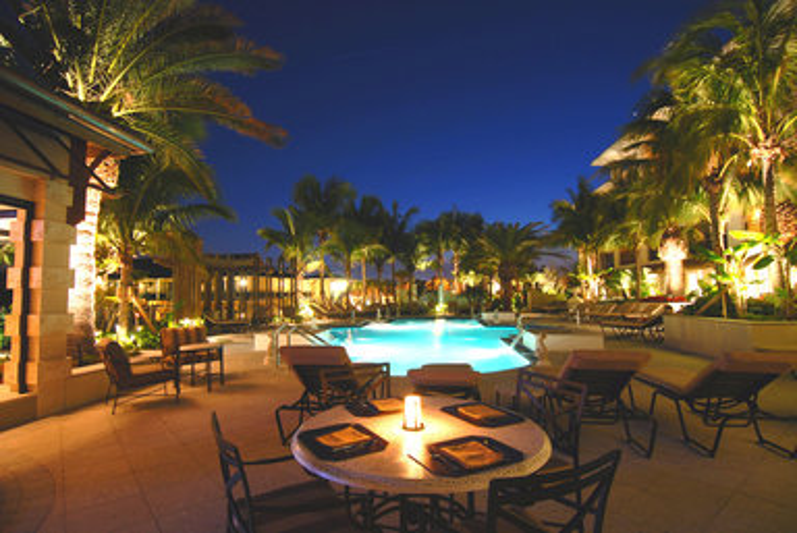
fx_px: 399
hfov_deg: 89.9
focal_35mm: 18
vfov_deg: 67.5
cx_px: 398
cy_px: 266
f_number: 4
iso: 100
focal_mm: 12
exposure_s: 6
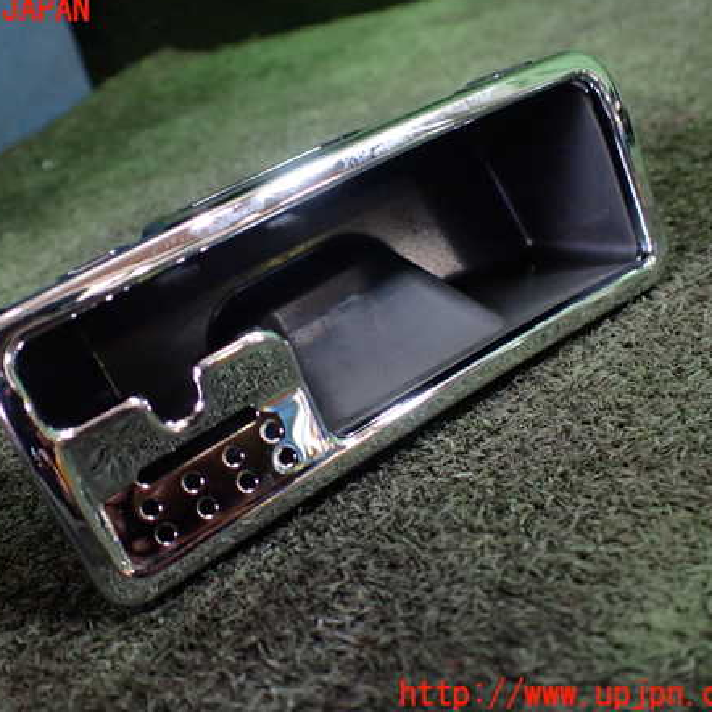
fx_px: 838
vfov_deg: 46.0
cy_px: 353
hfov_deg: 45.8
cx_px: 280
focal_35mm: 36
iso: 800
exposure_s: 1/100
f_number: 2.3
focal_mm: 5.4
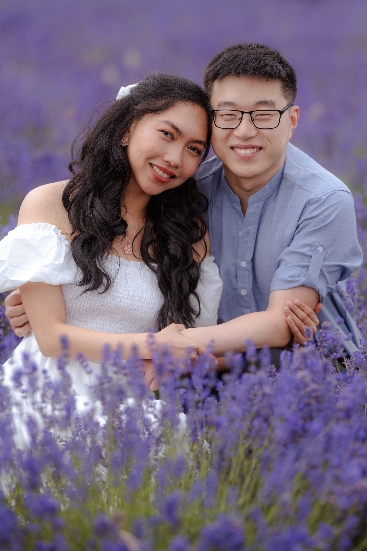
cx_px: 183
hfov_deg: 10.1
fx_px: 2080
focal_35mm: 136
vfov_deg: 15.1
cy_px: 274
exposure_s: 1/800
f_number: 2.2
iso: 100
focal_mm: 135
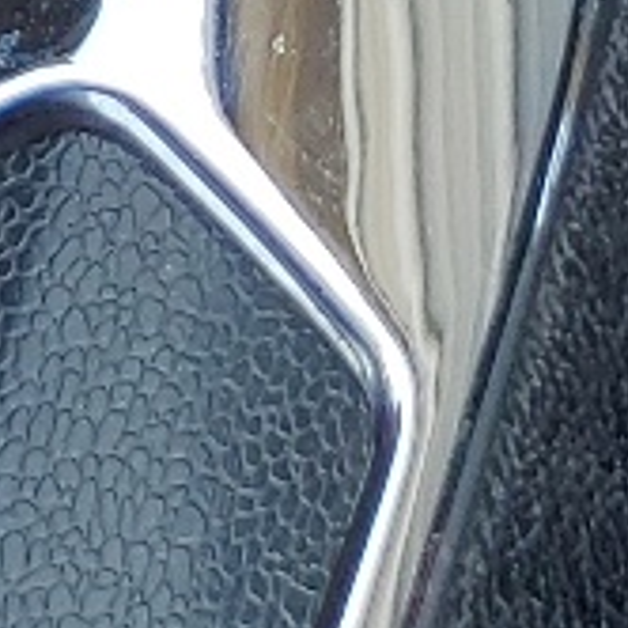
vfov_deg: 7.0
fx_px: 4557
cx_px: -863
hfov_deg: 7.4
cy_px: -1294
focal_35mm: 222
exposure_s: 1/455
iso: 50
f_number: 1.5
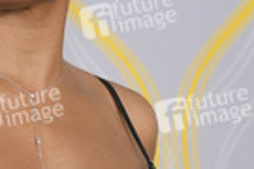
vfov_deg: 3.4
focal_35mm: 403
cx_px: -36
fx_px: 2843
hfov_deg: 5.1
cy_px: 64
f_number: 5
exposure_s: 1/400
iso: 2500
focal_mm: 121
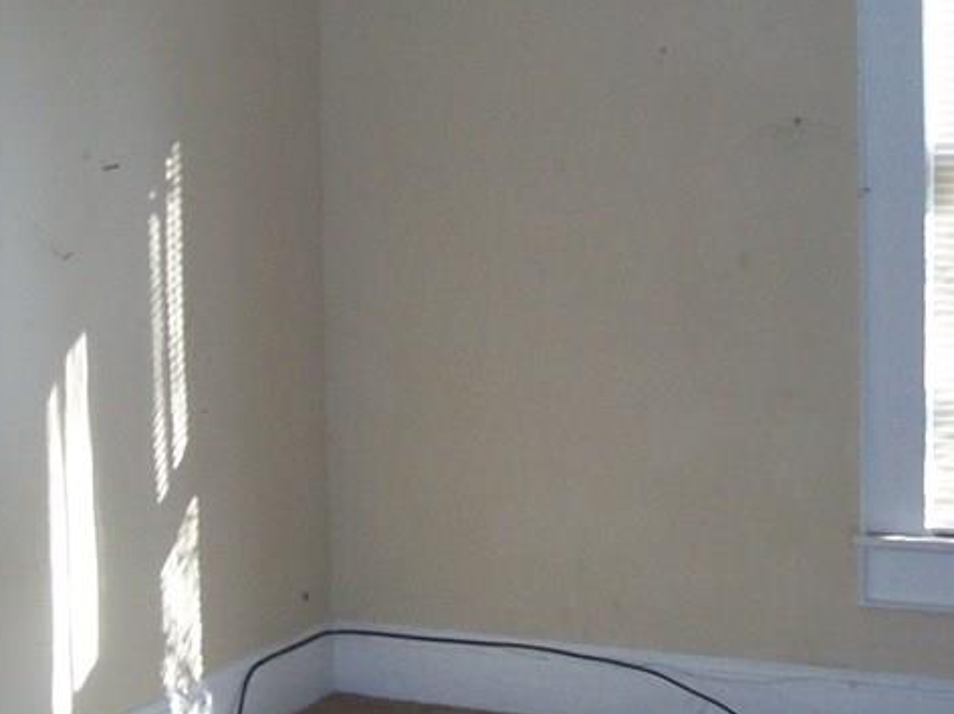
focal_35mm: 78
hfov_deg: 25.0
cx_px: 357
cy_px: 220
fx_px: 2148
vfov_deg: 18.8
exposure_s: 1/30
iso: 160
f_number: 2.7
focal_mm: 6
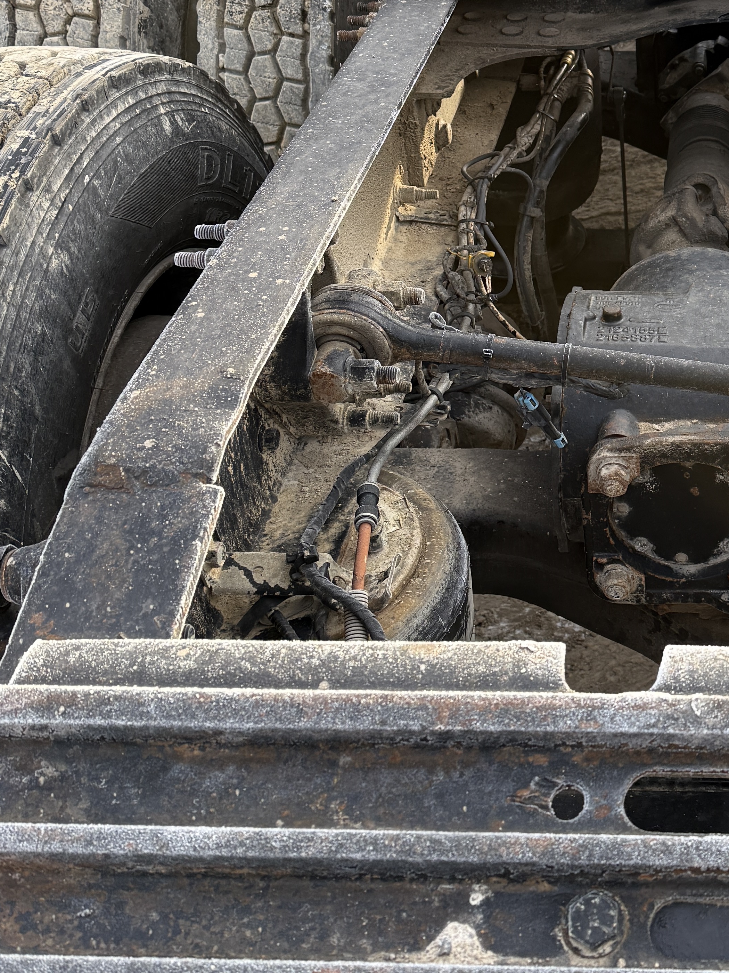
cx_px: 736
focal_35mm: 49
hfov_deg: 27.8
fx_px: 1376
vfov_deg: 38.4
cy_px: 319
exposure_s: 1/551
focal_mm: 6.76
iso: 100
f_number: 1.78
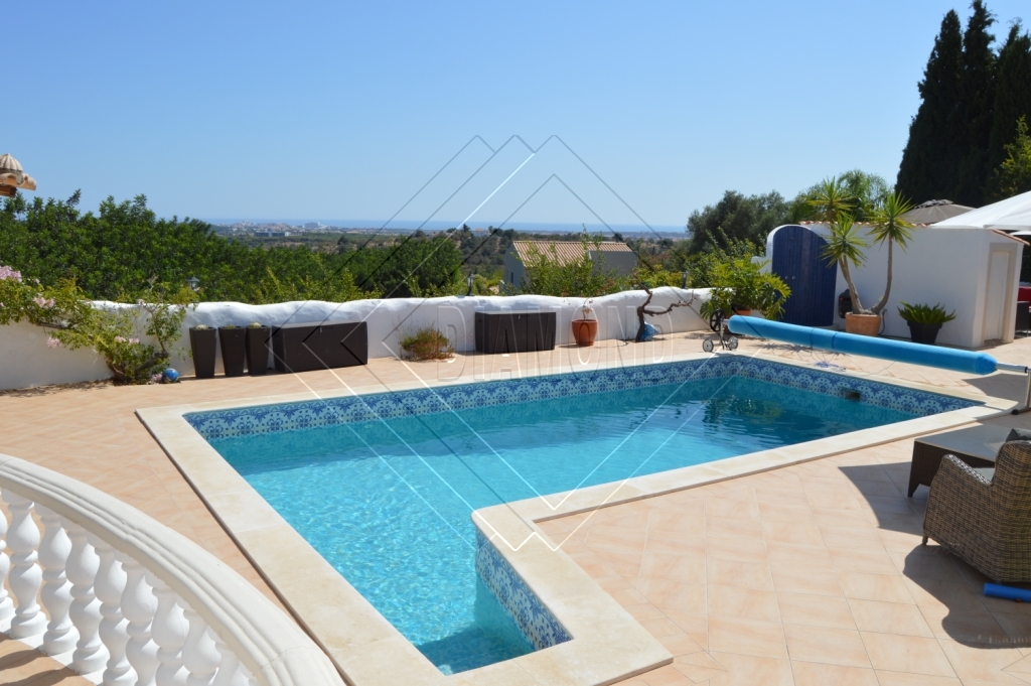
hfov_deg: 67.4
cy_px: 343
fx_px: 773
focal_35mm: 27
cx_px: 516
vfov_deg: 47.9
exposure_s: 1/320
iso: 100
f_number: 9
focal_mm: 18
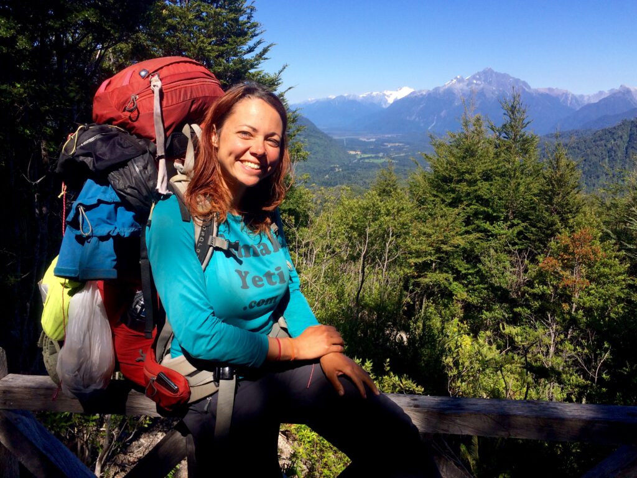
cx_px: 318
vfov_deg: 48.2
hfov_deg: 61.7
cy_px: 239
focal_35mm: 29
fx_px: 534
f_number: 2.2
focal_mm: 4.15
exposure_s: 1/1642
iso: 32
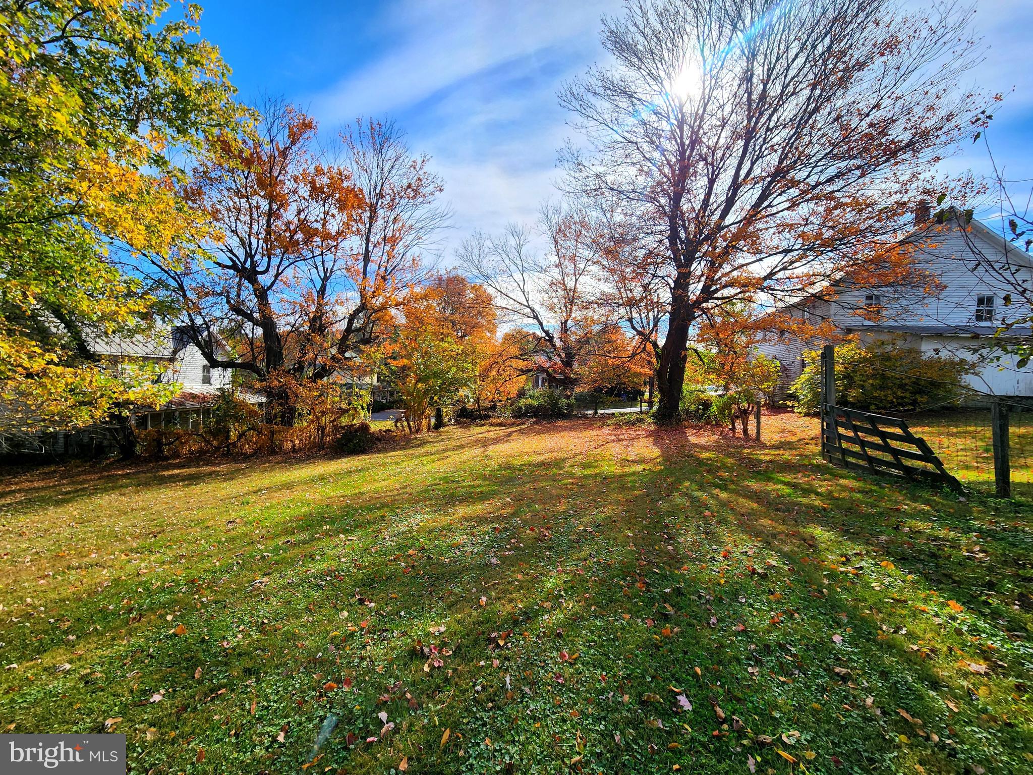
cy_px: 388
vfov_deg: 89.9
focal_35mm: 13
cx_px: 516
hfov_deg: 106.2
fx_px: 388
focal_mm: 2.2
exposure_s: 1/1663
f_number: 2.2
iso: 50
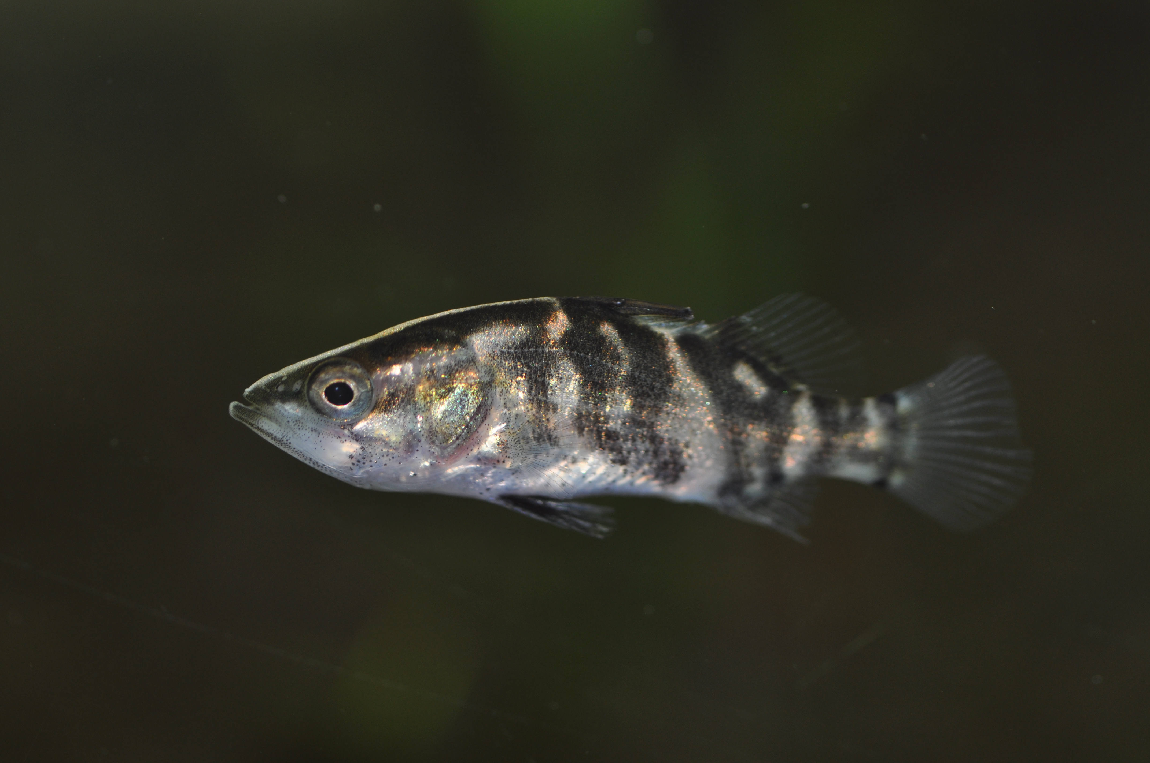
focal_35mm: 90
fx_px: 2871
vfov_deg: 15.2
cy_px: 382
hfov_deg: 22.6
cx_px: 575
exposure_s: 1/125
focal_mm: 60
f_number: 5.6
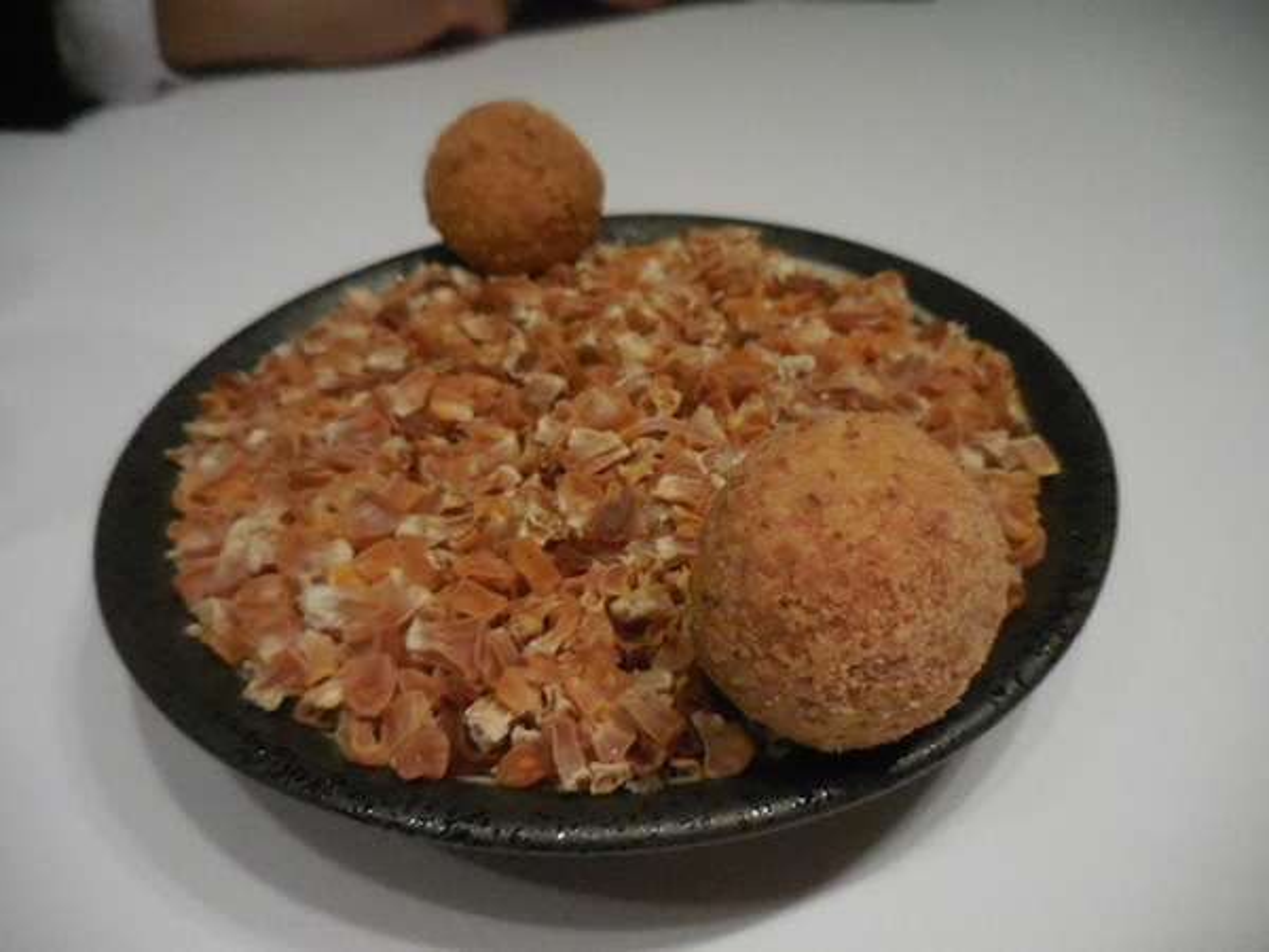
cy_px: 476
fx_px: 916
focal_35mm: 25
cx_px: 634
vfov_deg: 54.9
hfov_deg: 69.4
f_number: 3.3
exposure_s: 1/80
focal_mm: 4.5
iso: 1600
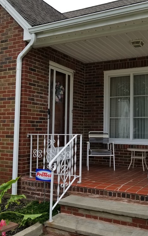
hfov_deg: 33.9
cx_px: 106
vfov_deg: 52.7
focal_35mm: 37
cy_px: 118
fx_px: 239
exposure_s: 1/1832
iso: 50
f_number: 1.7
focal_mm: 4.25
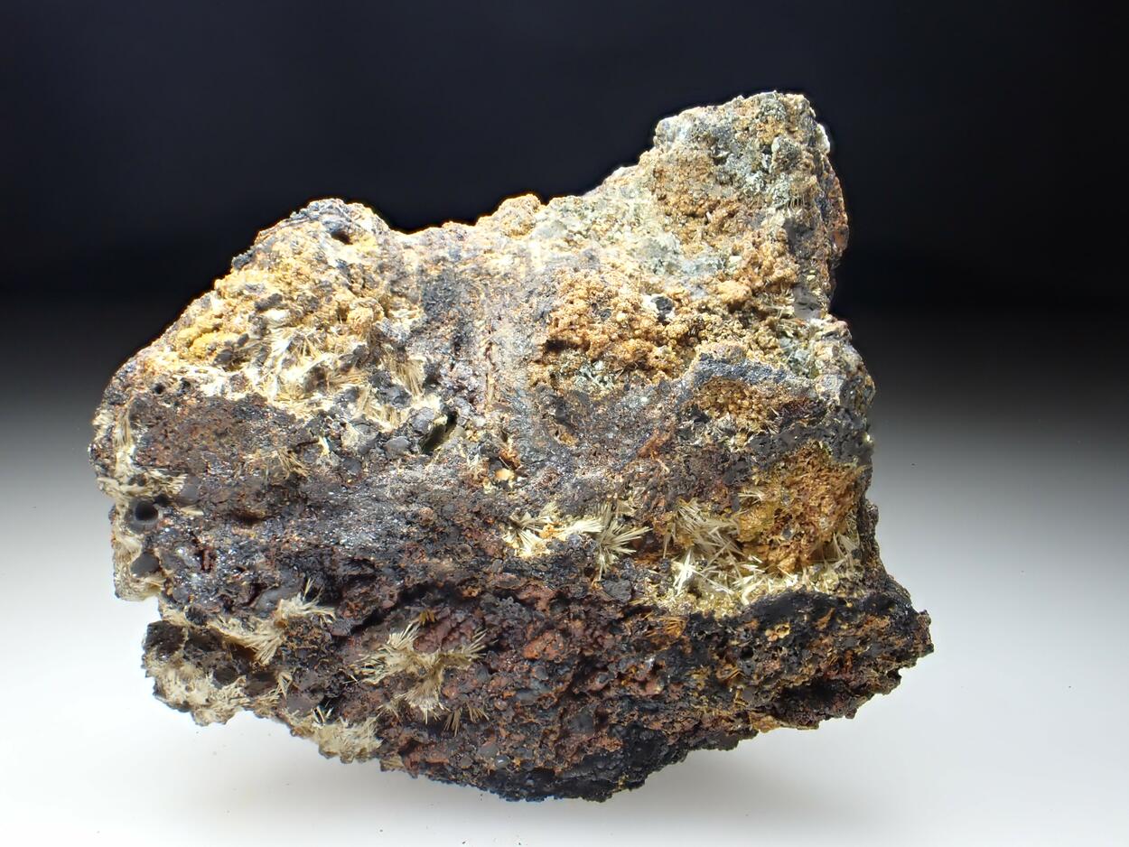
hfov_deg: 49.0
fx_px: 1240
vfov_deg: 37.7
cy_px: 424
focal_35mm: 38
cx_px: 564
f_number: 3.5
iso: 125
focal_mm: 6.83
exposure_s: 1/160
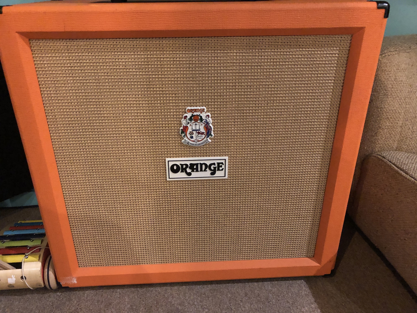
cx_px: 208
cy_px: 156
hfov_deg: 63.4
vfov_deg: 49.7
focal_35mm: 28
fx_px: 337
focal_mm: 4
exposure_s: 1/4
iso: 125
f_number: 1.8
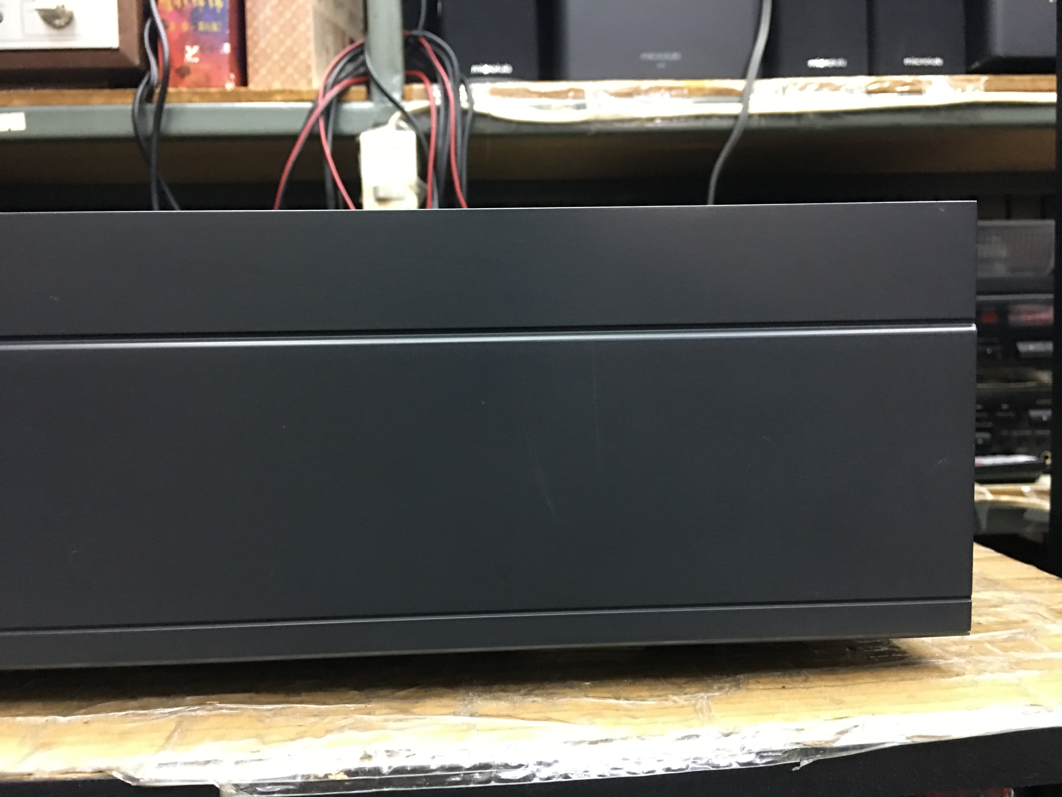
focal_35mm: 29
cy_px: 398
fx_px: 890
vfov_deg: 48.2
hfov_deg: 61.7
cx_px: 531
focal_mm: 4.15
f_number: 2.2
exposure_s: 1/8
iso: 125
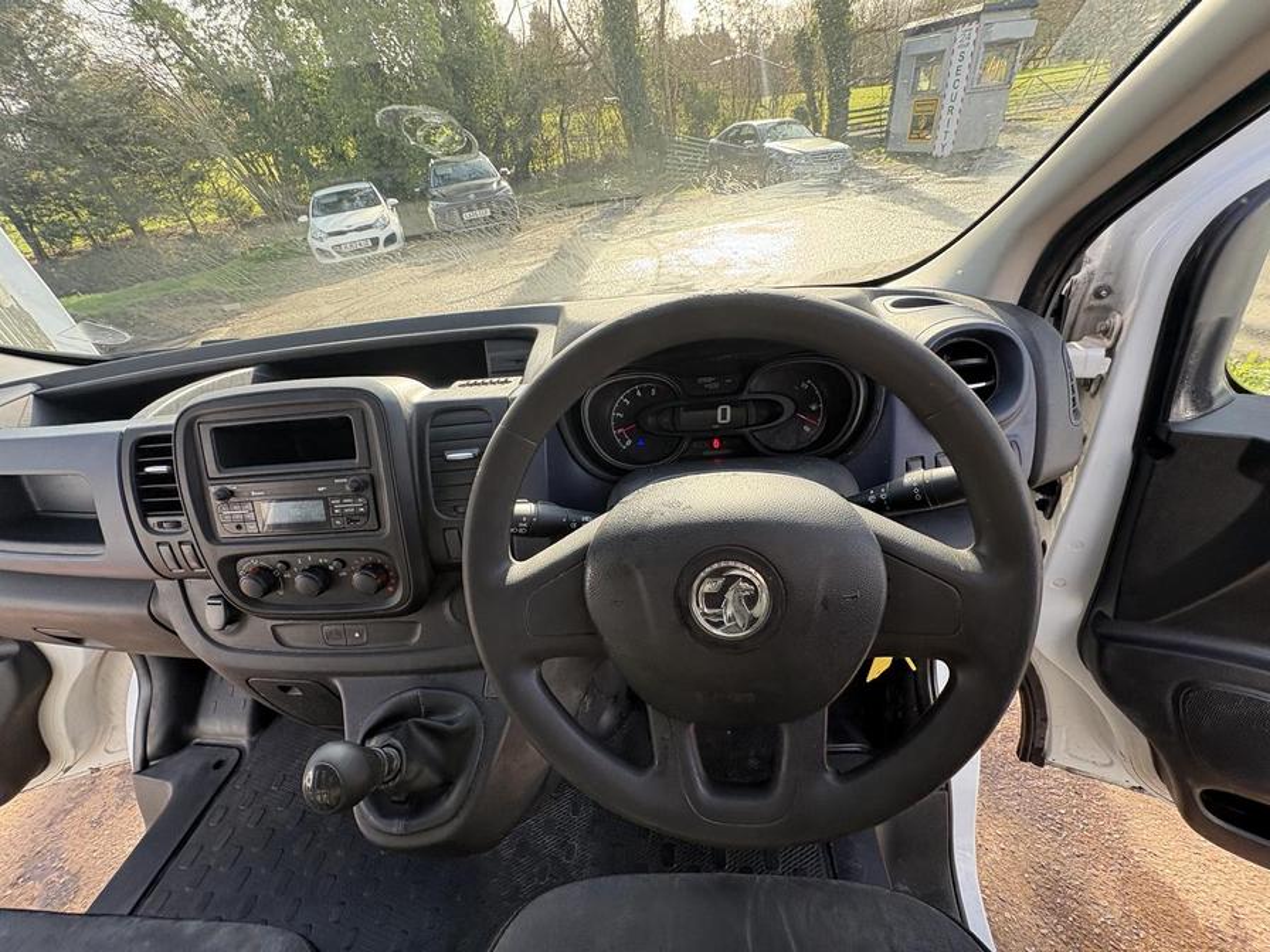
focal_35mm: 14
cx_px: 635
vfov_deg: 85.7
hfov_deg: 102.1
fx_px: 514
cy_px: 476
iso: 100
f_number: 2.2
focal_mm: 2.22
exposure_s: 1/138
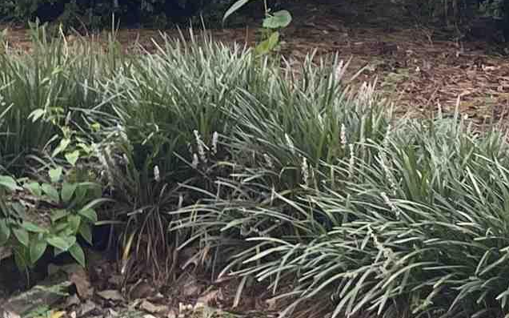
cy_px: -497
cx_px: 102
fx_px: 1775
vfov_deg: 9.0
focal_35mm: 128
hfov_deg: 16.2
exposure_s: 1/230
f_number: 1.6
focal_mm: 5.1
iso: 32
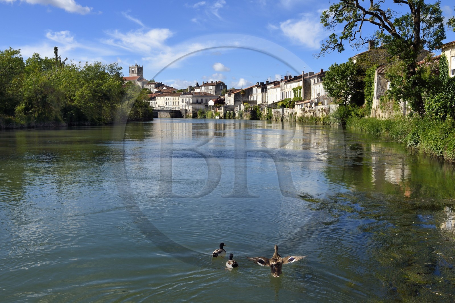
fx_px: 531
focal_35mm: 42
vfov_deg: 31.9
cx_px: 228
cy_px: 152
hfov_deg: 46.4
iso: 500
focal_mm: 42
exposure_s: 1/640
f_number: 13
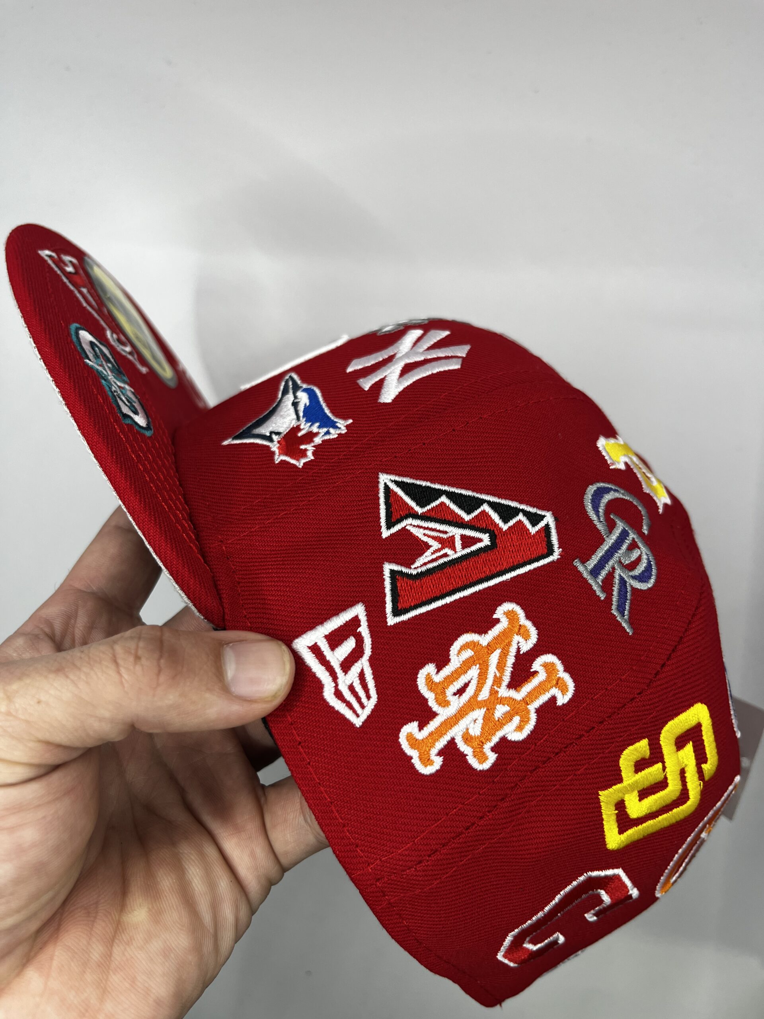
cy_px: 510
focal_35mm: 26
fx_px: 765
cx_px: 382
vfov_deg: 67.3
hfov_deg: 53.1
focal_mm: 5.1
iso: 50
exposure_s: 1/100
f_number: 1.6
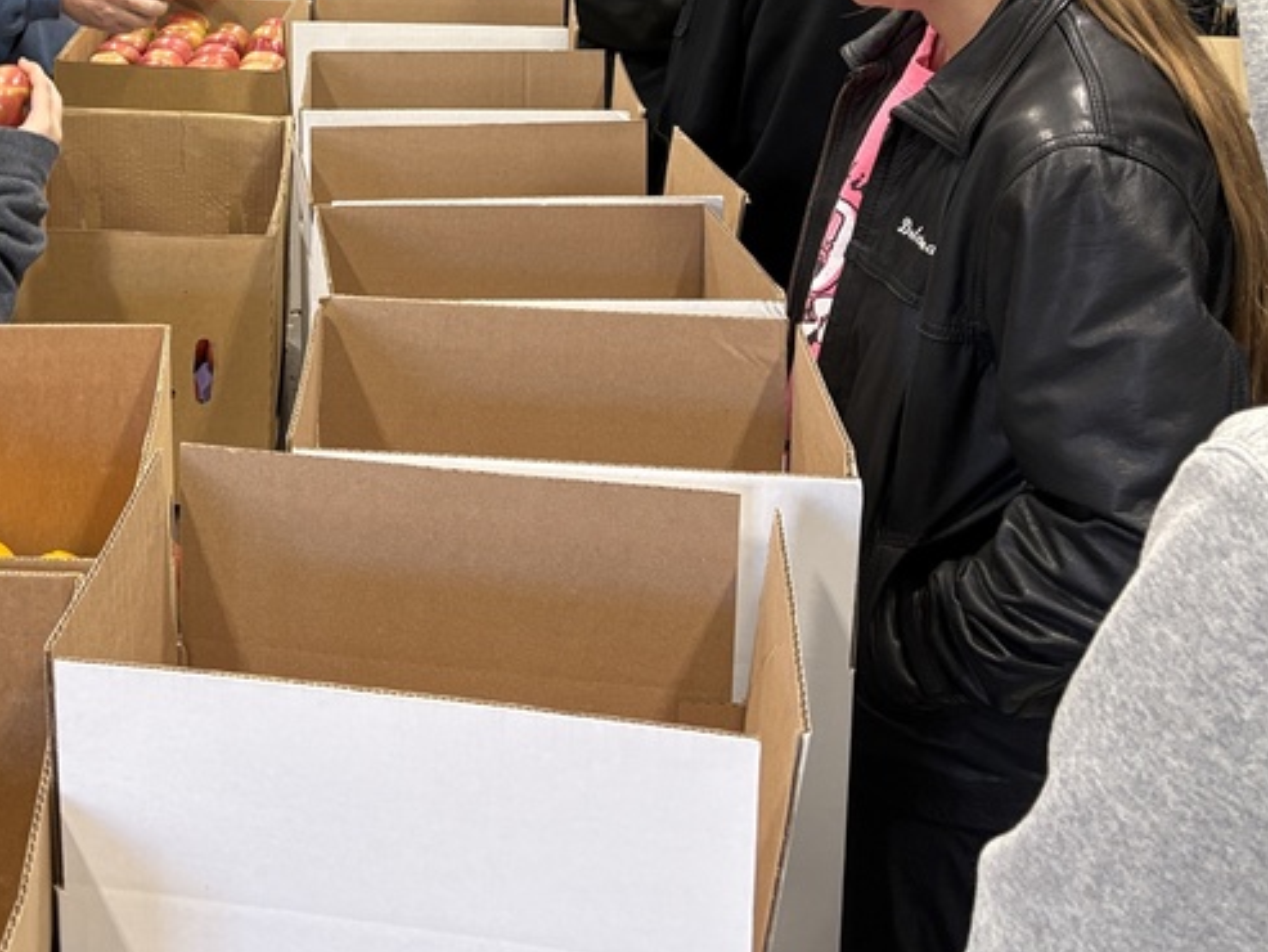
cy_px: 5
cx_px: 229
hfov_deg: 34.3
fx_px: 1979
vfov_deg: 25.7
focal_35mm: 54
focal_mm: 5.96
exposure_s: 1/77
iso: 125
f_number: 1.6
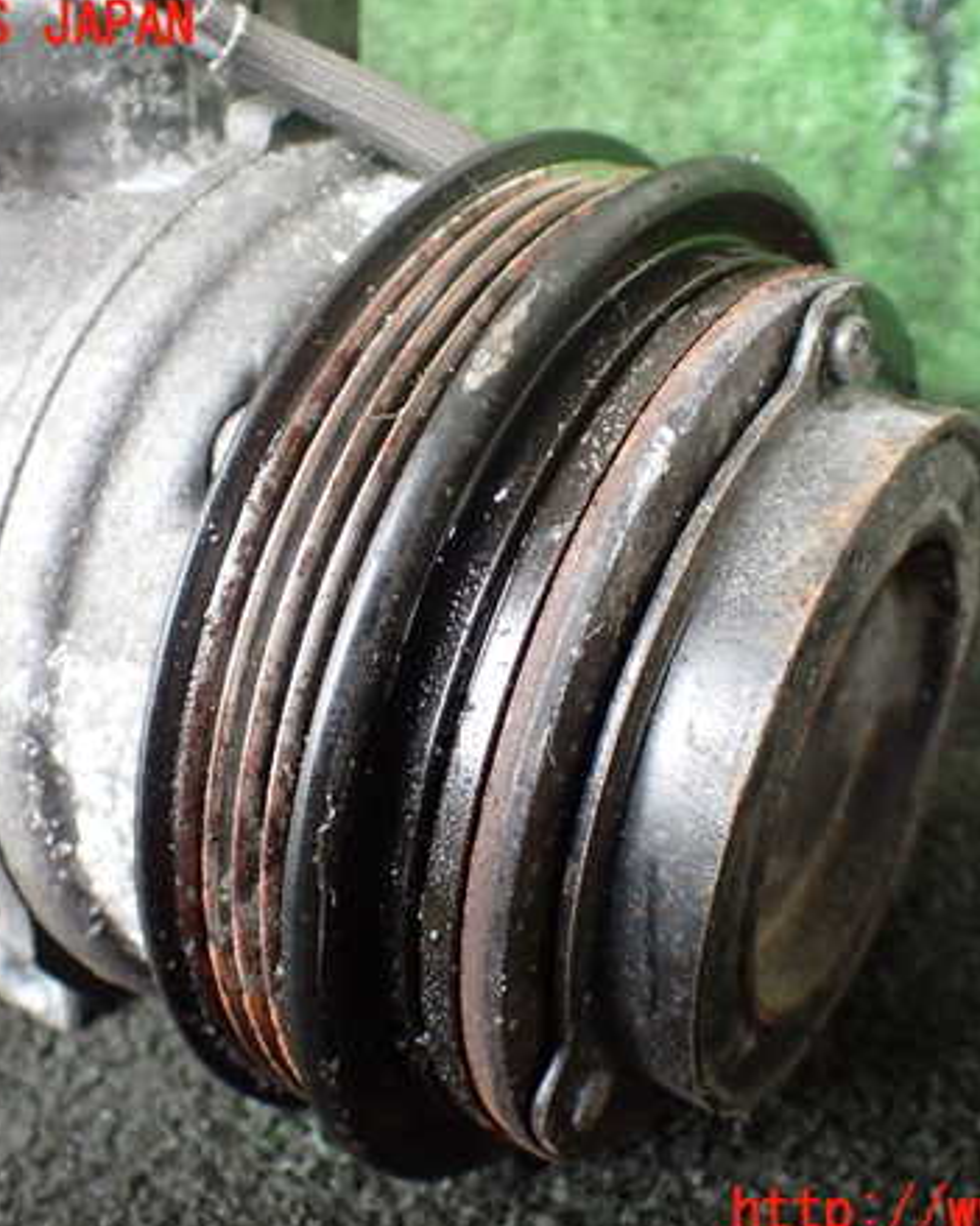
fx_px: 1451
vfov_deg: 45.8
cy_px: 620
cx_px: 525
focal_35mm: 40
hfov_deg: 37.3
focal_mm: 5.4
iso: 800
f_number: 2.3
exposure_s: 1/125
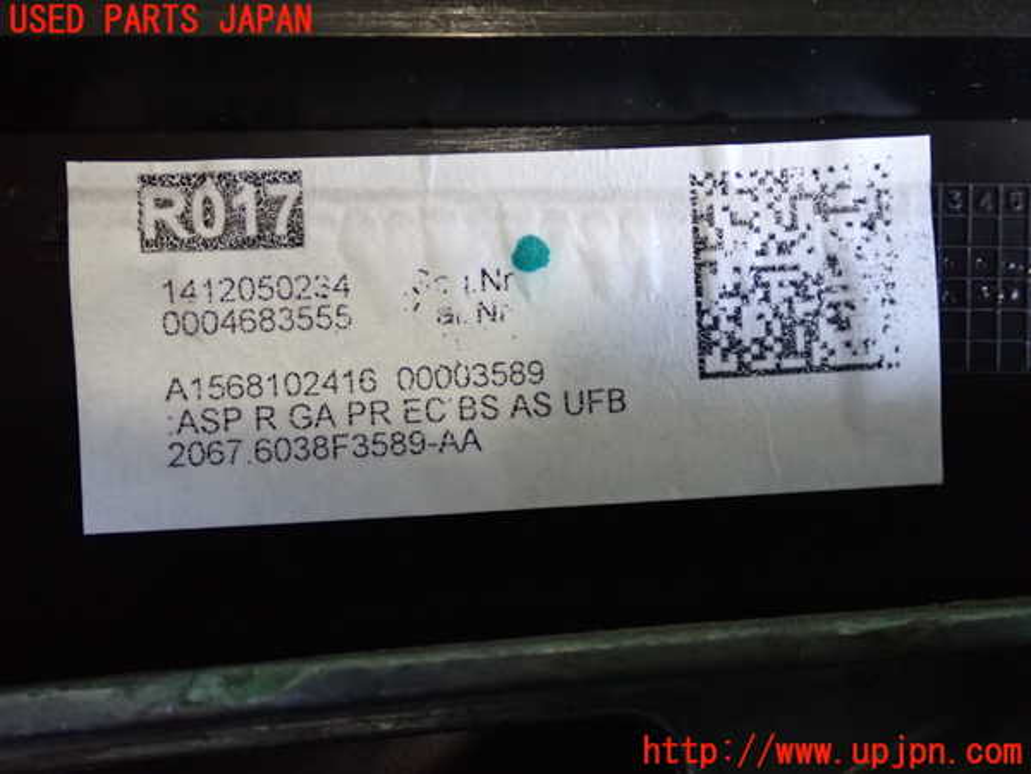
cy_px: 387
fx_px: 1400
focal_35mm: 47
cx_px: 516
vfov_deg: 30.9
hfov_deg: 40.4
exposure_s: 1/160
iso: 1250
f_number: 3.1
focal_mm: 8.4
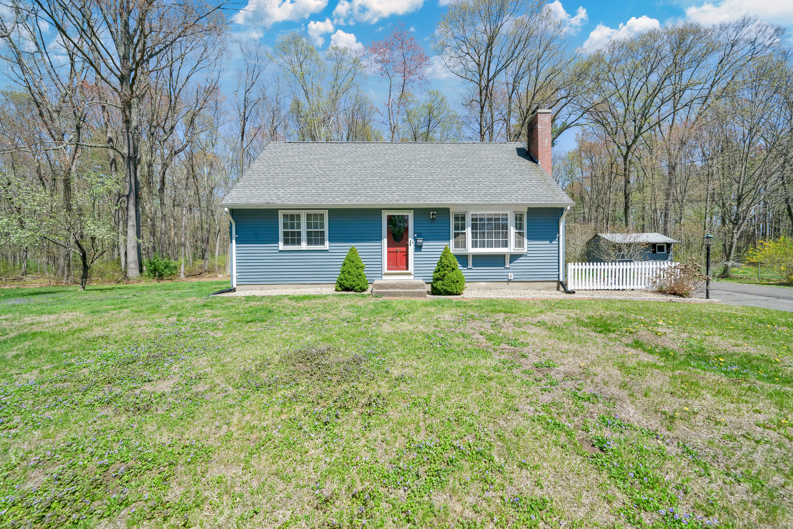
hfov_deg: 104.3
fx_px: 308
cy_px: 264
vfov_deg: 81.2
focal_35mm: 14
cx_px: 396
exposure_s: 1/1000
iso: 320
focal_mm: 14
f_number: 9
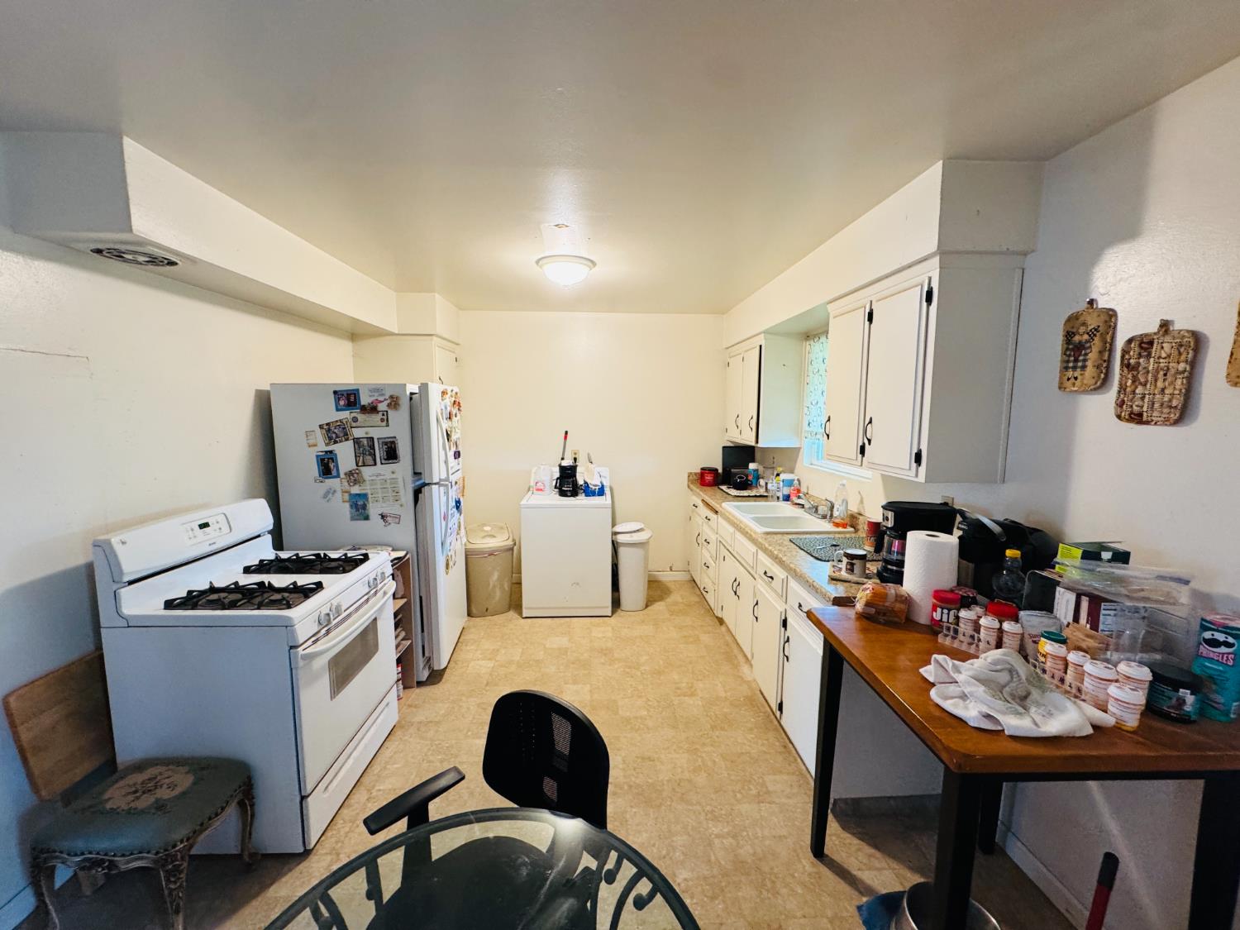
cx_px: 620
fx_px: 502
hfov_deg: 102.1
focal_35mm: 14
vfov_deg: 85.7
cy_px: 465
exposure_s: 1/60
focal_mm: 2.22
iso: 250
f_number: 2.2
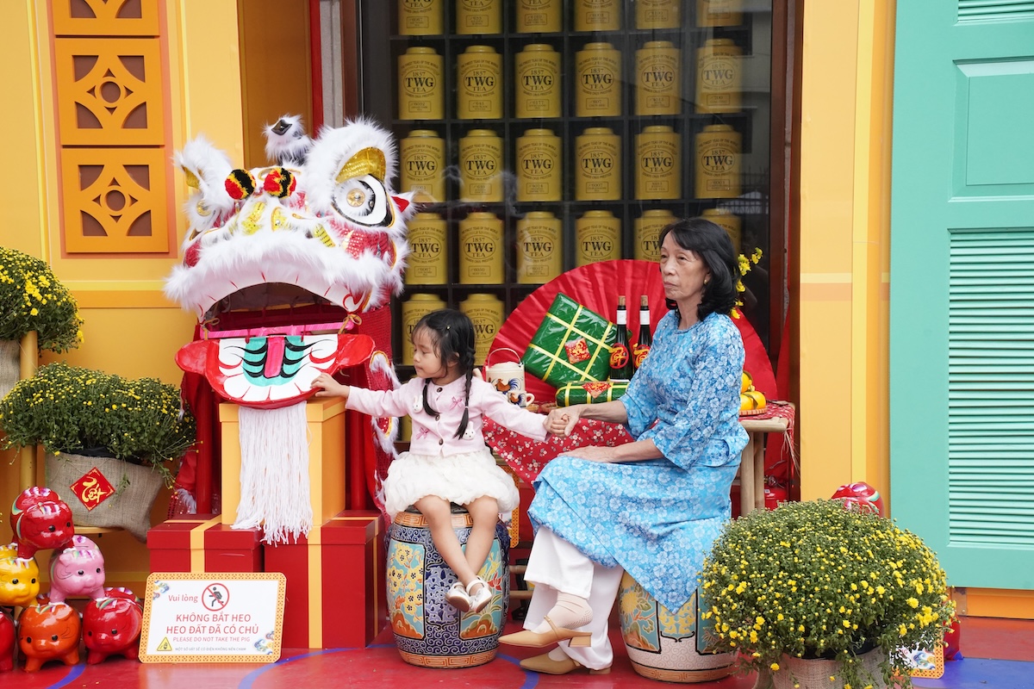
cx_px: 517
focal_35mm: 65
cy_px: 344
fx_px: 1867
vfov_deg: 20.9
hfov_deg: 31.0
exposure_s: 1/400
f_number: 10
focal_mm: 65
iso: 6400
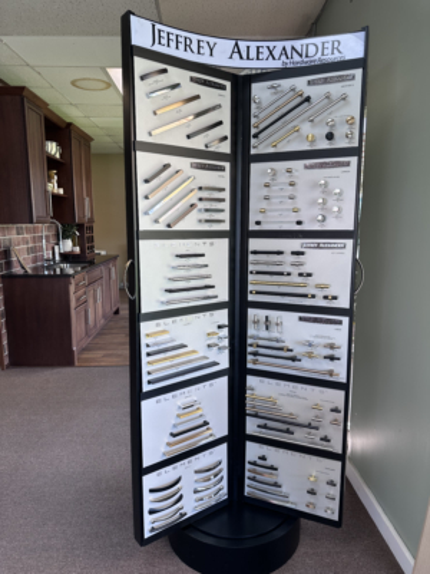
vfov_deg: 71.6
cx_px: 215
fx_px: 398
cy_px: 287
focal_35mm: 24
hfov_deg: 56.8
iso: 64
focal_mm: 6.86
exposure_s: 1/120
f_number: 1.78
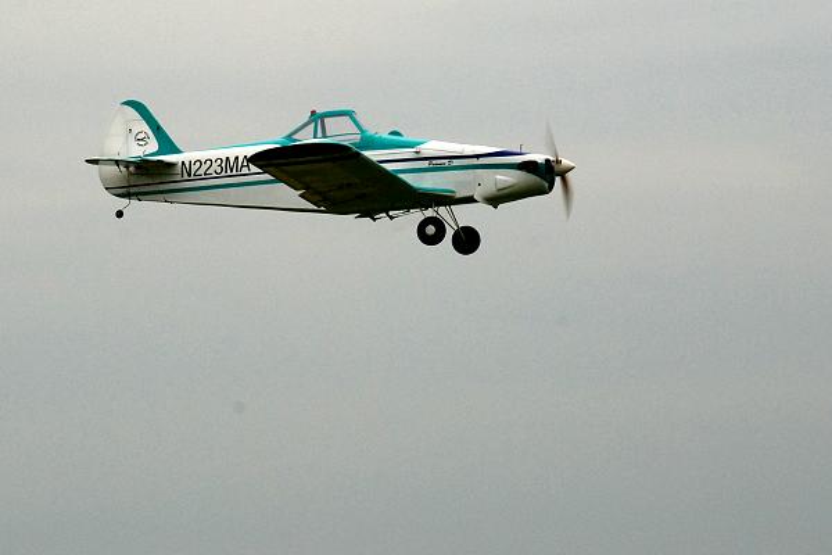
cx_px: 416
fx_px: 4506
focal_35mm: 195
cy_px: 278
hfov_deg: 10.5
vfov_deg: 7.0
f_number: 13
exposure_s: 1/1000
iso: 800
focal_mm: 130
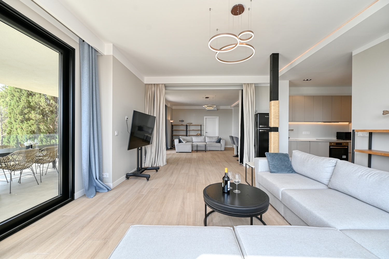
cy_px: 130
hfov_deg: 104.3
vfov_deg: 81.1
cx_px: 194
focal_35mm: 14
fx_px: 151
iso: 180
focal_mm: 14
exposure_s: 1/125
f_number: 5.6
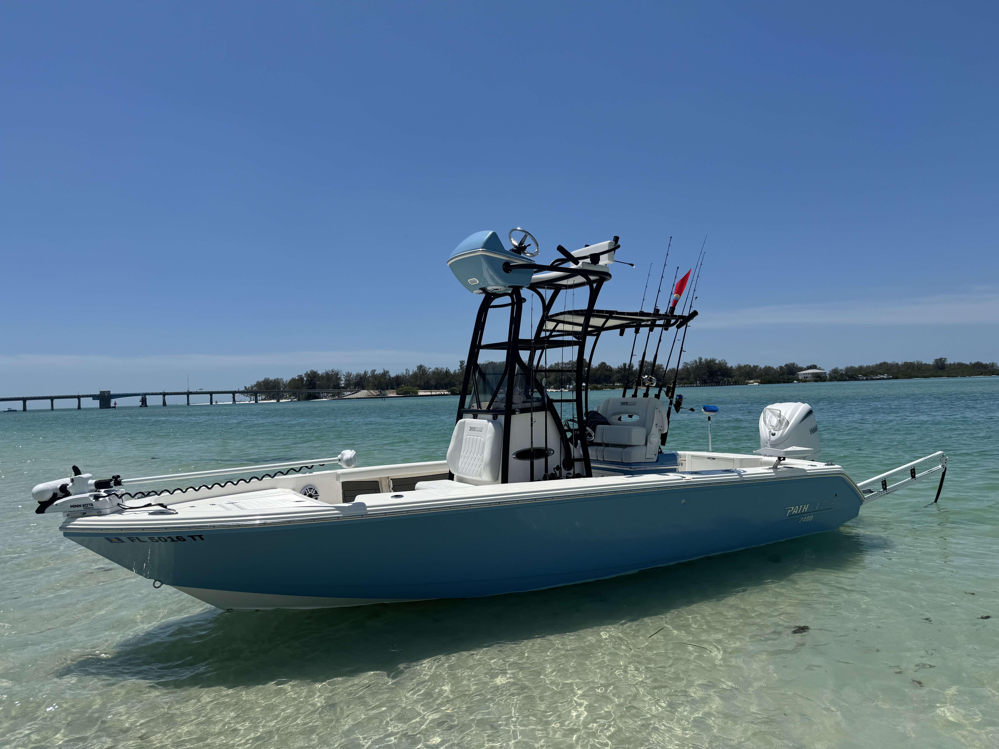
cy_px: 374
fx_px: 693
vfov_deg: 56.8
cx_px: 500
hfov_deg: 71.6
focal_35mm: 24
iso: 80
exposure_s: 1/9009
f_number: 1.78
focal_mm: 6.76
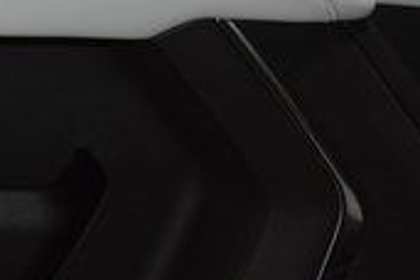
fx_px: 1575
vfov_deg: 10.1
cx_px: -167
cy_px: 48
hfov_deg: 14.4
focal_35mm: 135
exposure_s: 1/60
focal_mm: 24
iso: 800
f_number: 3.8
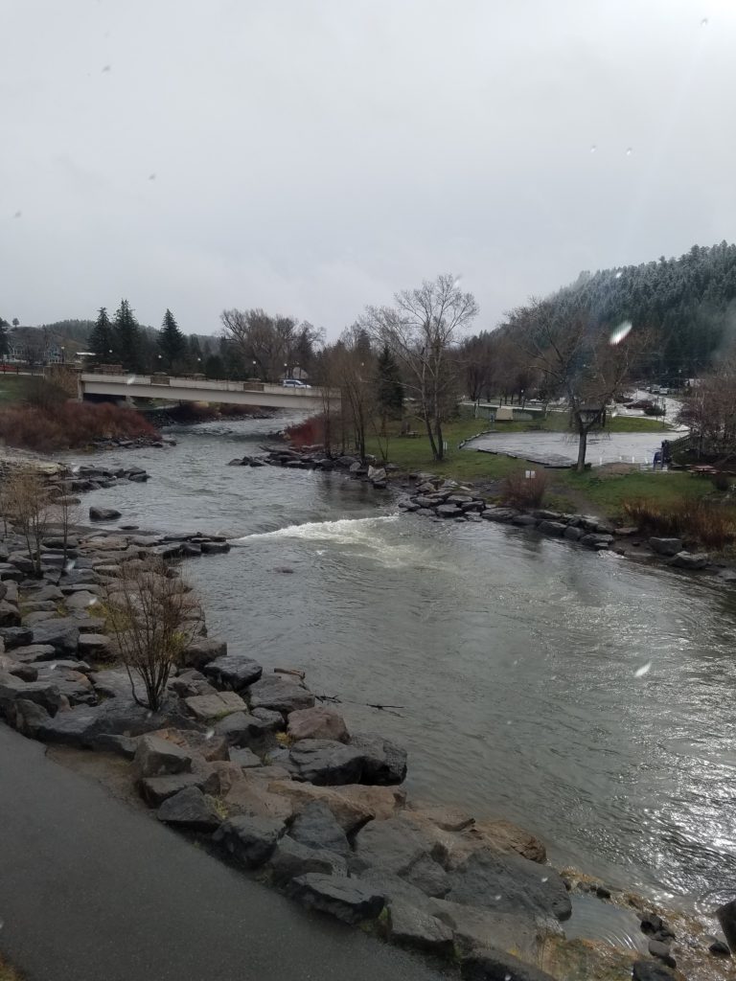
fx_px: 737
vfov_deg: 67.3
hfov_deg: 53.1
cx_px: 368
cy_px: 490
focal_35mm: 26
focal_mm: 4.2
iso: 50
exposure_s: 1/2776
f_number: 1.7
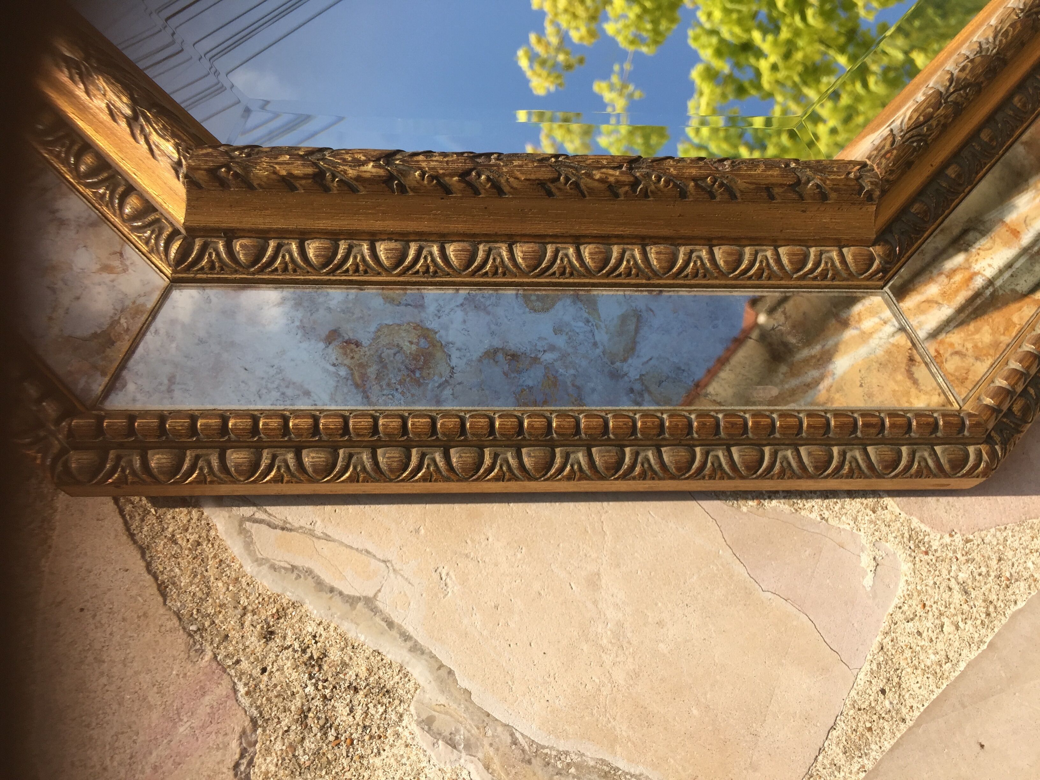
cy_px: 390
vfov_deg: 48.2
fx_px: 871
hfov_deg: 61.7
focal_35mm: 29
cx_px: 520
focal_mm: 4.15
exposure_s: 1/1582
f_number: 2.2
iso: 32
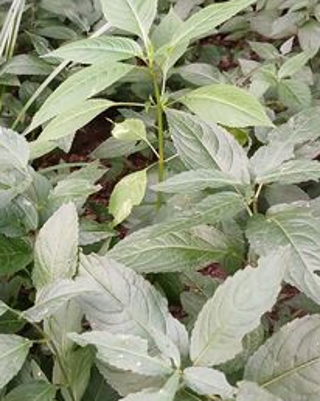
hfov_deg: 33.5
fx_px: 522
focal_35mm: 44
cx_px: 85
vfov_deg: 42.0
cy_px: 183
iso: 200
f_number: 1.8
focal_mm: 3.98
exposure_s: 1/50
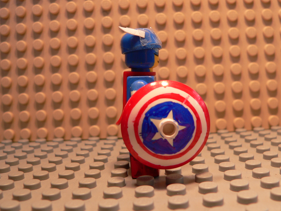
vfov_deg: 34.3
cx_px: 150
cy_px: 98
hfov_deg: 44.8
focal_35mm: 42
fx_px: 341
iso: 80
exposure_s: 1/60
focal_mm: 6
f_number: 2.8
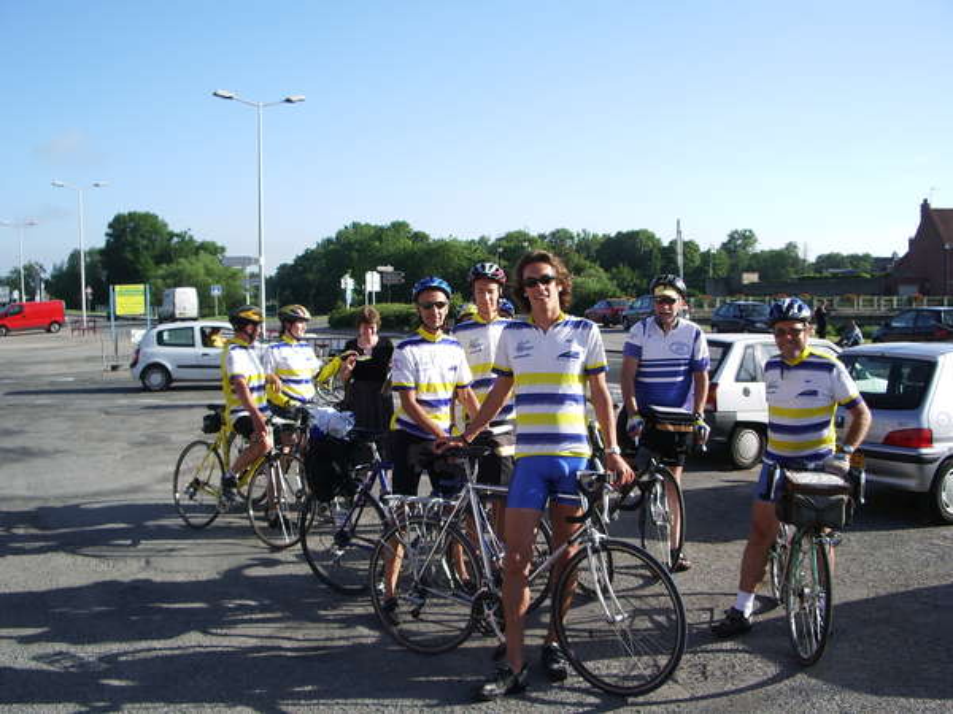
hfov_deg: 52.6
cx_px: 476
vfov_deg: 40.7
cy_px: 357
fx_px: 964
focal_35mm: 35
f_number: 4.3
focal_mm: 5.8
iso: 50
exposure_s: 1/200
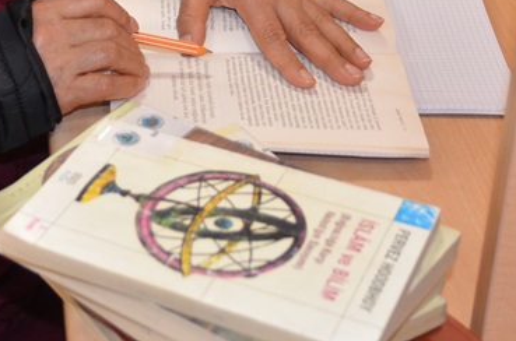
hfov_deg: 19.5
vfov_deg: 12.6
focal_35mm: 104
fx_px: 1487
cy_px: -139
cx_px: 94
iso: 800
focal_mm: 20
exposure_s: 1/60
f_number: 2.8
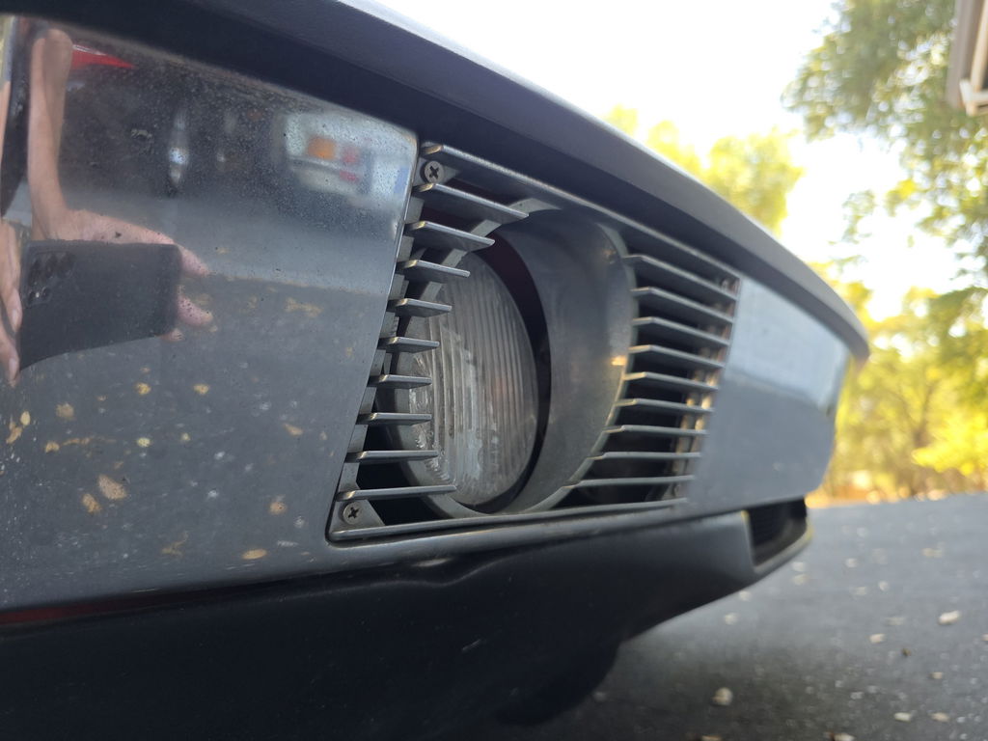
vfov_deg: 58.9
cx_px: 494
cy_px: 370
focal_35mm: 23
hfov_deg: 73.9
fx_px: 656
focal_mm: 6.3
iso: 64
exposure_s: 1/180
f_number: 1.7
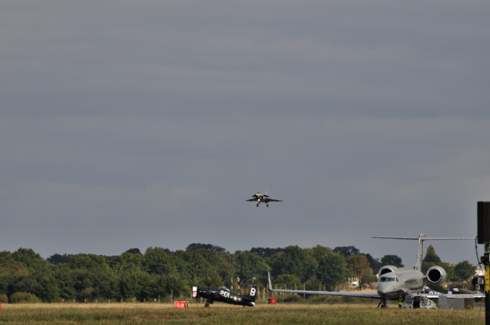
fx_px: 6117
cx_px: 245
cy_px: 162
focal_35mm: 450
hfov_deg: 4.6
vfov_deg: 3.0
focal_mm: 300
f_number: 11
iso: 200
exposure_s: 1/500
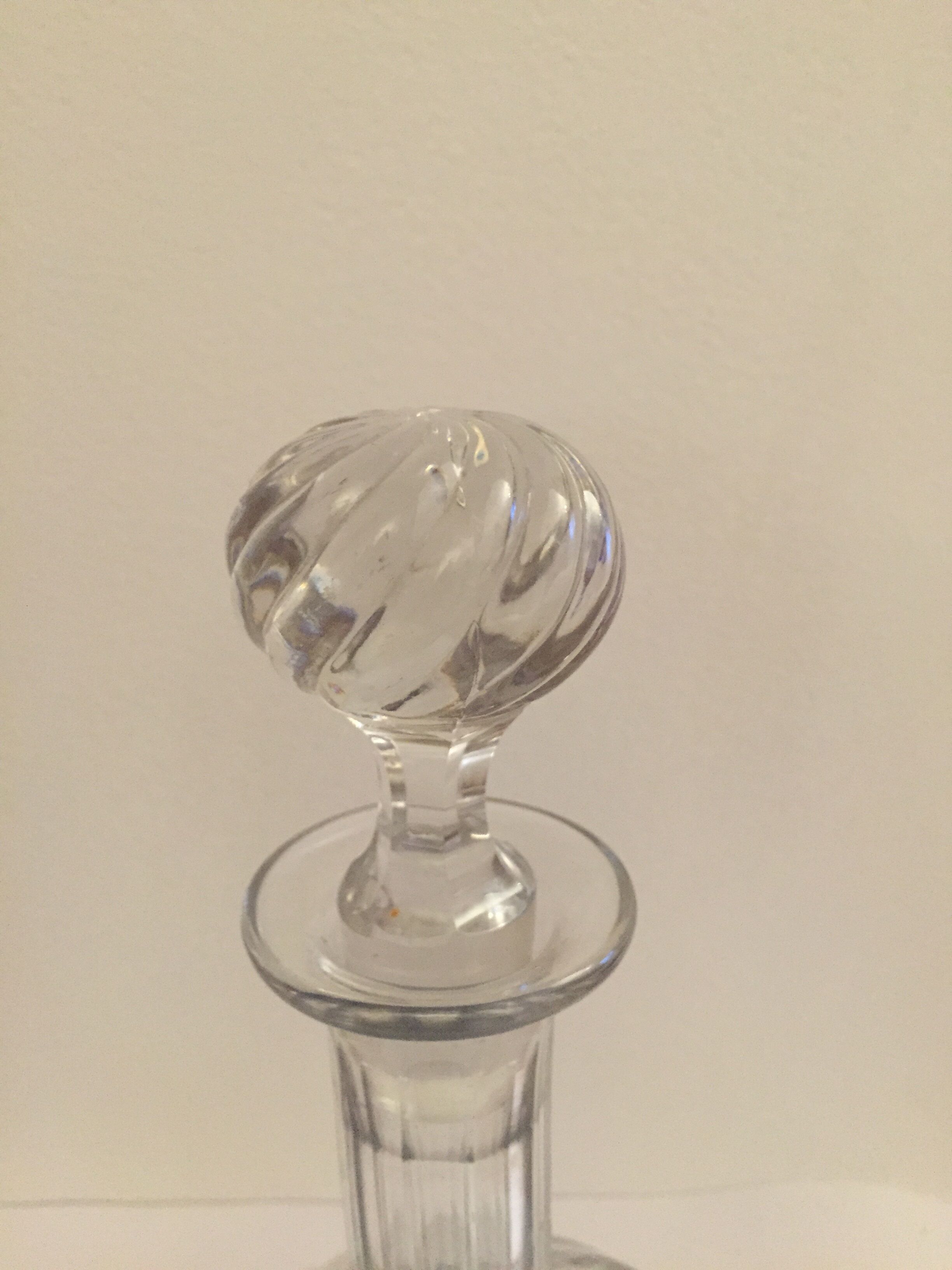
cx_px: 476
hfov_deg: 48.2
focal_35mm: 29
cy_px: 635
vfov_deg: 61.7
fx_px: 1063
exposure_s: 1/25
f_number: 2.2
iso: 250
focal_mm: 4.15
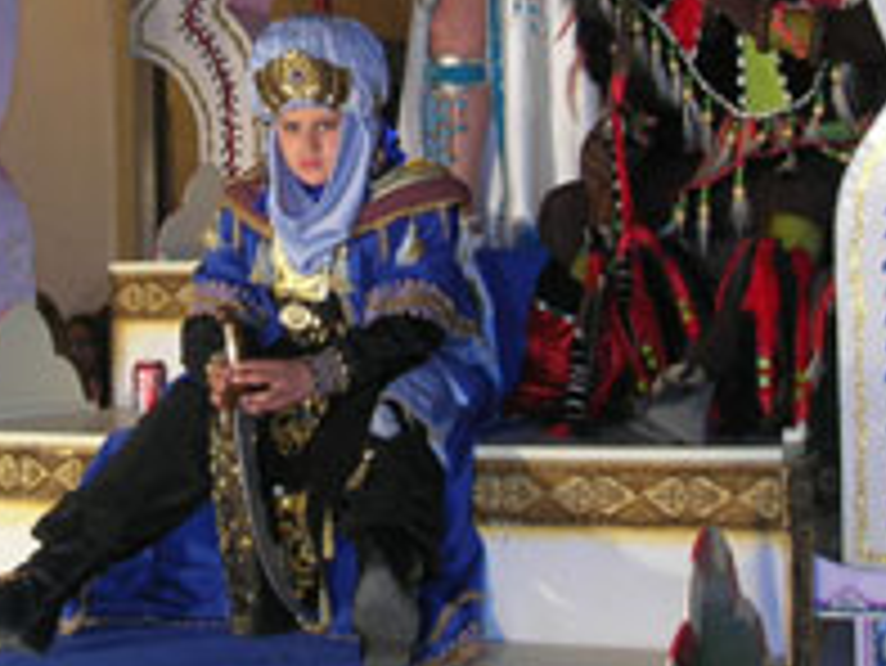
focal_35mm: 77
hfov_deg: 25.2
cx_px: 324
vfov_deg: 18.9
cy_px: 86
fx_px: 1972
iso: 64
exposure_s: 1/30
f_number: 2.8
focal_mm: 7.8
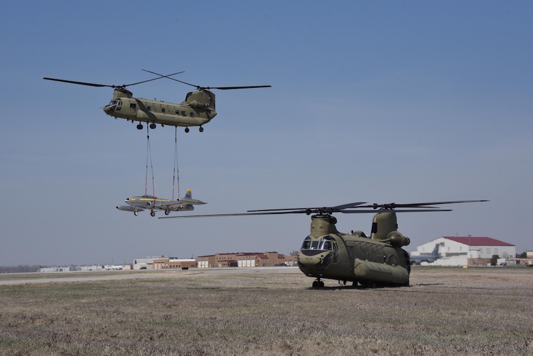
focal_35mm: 78
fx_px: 1155
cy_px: 178
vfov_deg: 17.5
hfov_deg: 26.0
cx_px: 266
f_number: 11
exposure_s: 1/2000
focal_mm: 78
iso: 640
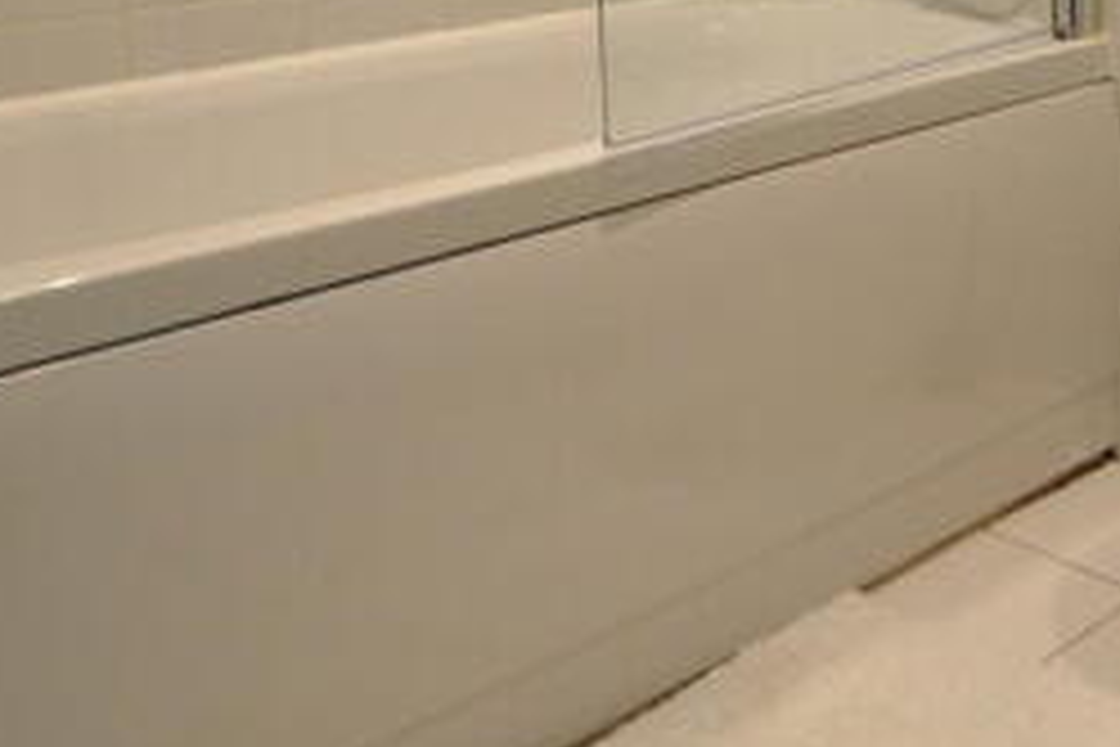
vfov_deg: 24.4
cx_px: 1084
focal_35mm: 51
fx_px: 1596
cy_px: -90
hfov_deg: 35.5
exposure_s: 1/60
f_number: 4
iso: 640
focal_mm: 13
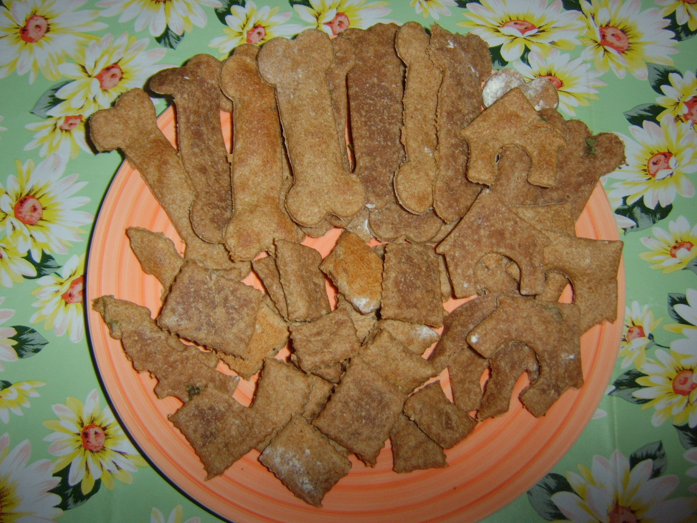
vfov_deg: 45.4
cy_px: 262
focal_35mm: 31
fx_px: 624
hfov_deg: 58.4
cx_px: 348
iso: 141
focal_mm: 8.13
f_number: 2.7
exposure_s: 1/30
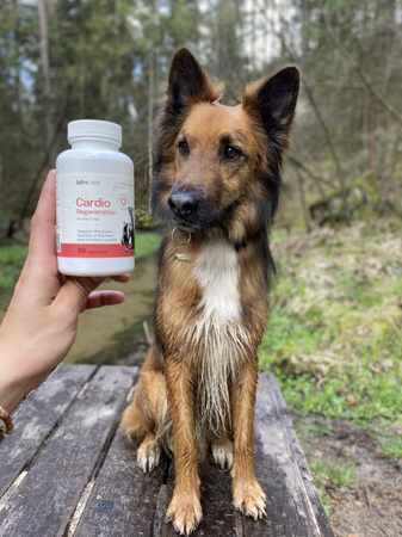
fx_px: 403
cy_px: 268
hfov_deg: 53.0
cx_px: 201
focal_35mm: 26
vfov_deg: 67.3
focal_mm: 4.25
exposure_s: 1/121
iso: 64
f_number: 1.8
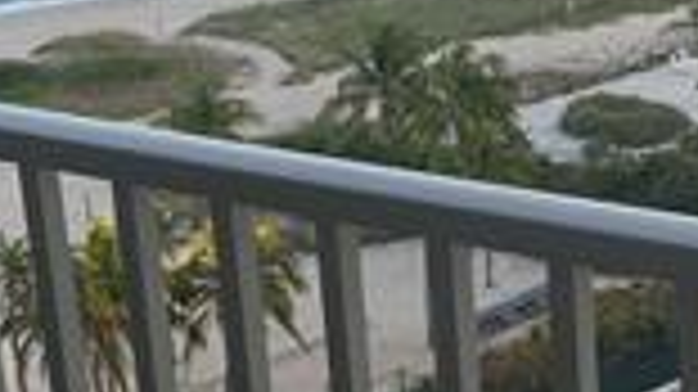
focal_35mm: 110
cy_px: 198
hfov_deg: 19.0
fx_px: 2035
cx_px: 680
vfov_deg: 11.0
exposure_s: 1/666
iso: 32
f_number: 1.8
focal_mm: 4.25
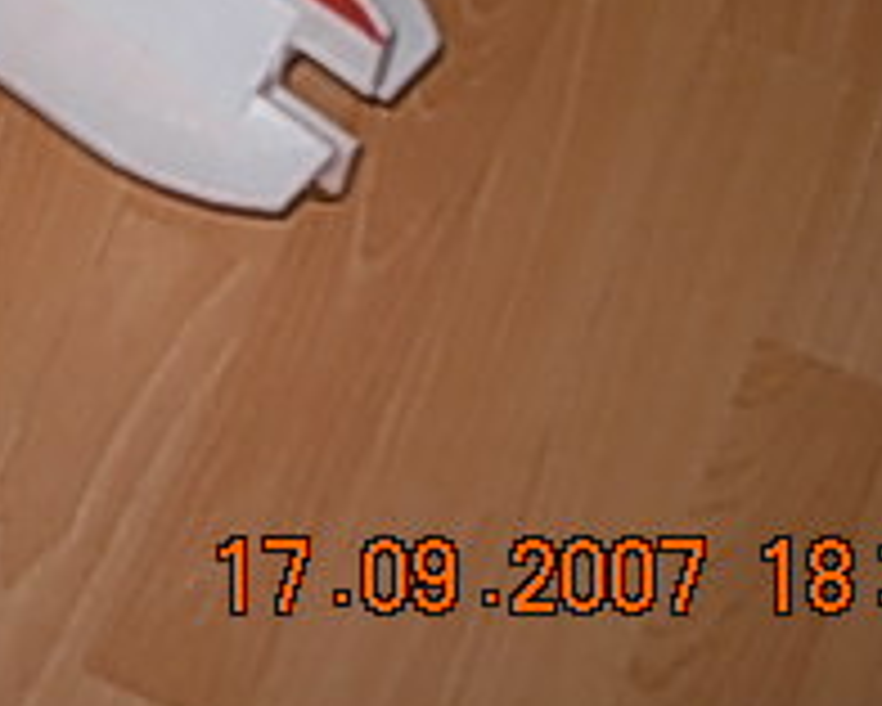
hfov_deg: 15.0
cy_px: -274
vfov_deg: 12.3
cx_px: -320
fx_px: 3160
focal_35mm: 121
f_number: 2.9
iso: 79
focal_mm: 6.3
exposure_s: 1/22.6
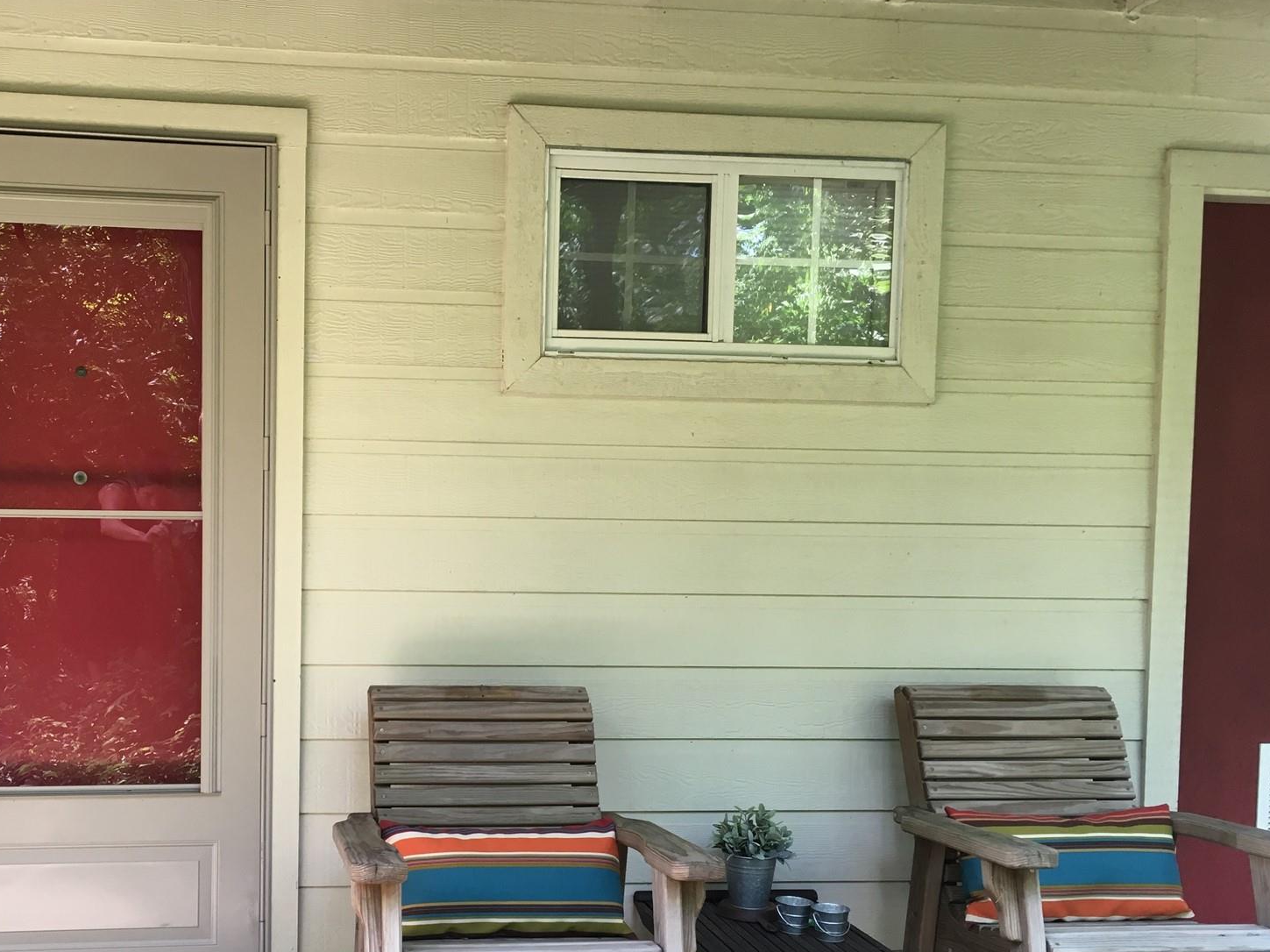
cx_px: 380
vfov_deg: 34.8
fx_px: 1504
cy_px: 622
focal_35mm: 41
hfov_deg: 44.8
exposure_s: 1/30
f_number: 2.2
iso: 25
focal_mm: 4.15
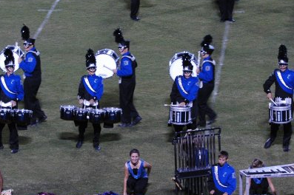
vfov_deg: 5.5
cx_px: 107
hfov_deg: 8.3
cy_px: 92
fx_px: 2024
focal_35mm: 248
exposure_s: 1/60
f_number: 2.8
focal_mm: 82
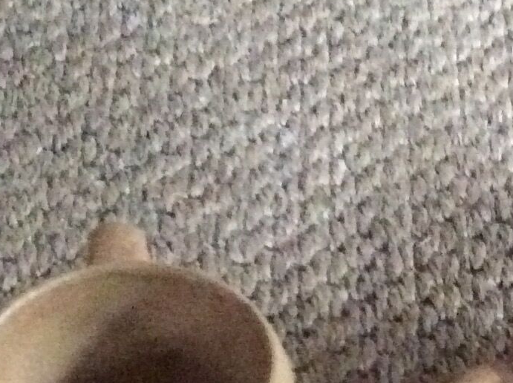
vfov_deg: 11.9
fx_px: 1776
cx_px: 482
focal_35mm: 120
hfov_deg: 16.2
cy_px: 509
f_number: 2.4
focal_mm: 3.3
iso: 640
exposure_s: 1/17
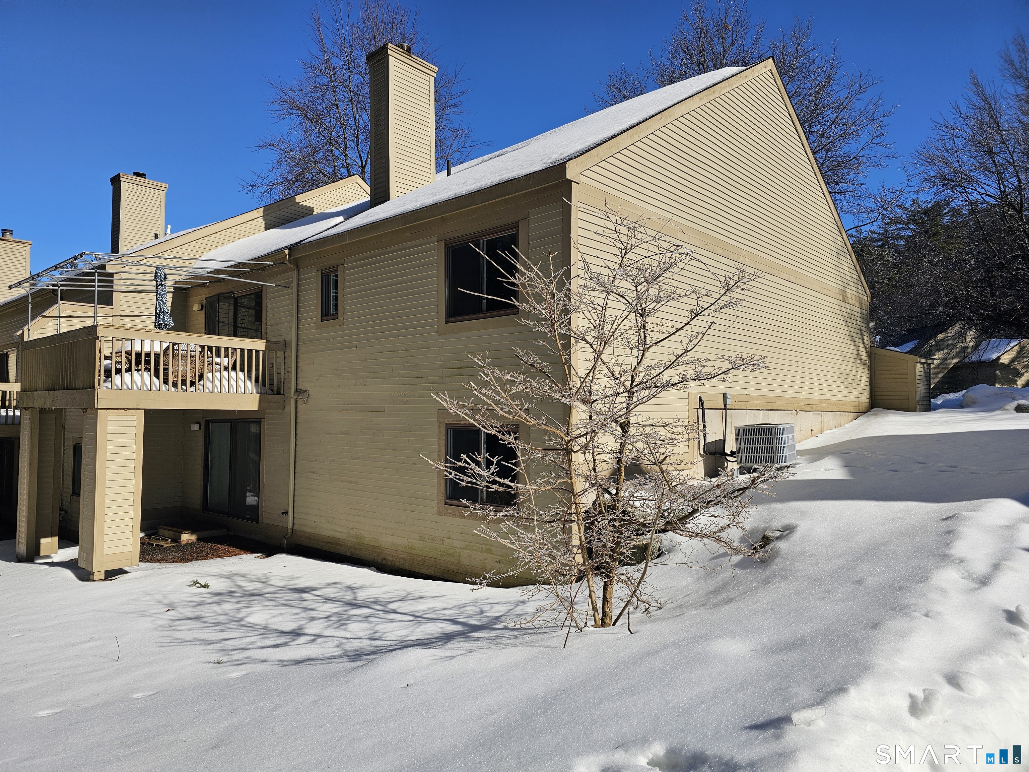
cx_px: 514
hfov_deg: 73.9
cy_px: 386
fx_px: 684
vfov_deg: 58.9
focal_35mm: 23
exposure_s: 1/1157
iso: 10
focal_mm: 6.3
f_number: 1.7
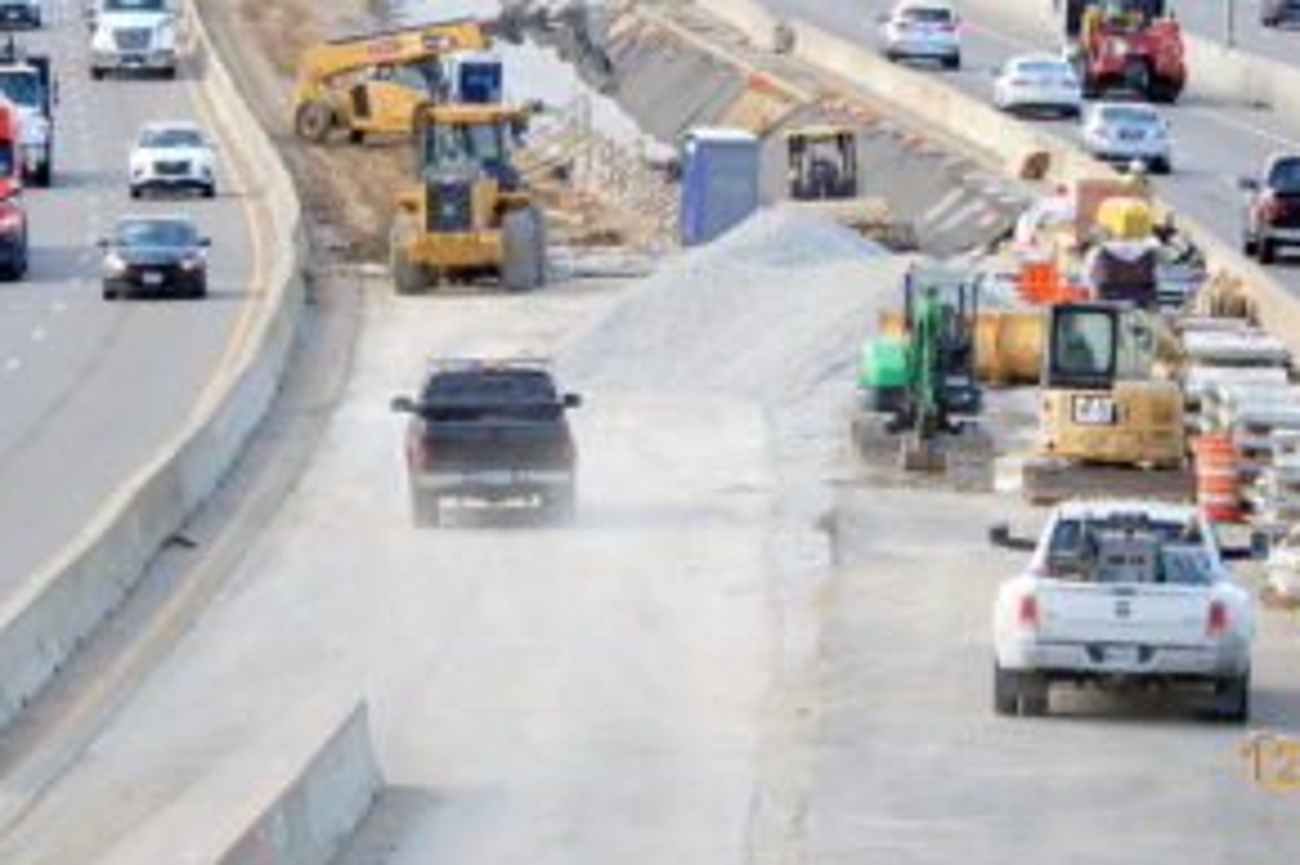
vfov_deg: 3.8
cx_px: 749
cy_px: 233
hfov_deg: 5.7
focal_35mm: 359
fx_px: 12956
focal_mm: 44.6
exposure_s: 1/200
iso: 80
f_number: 5.6
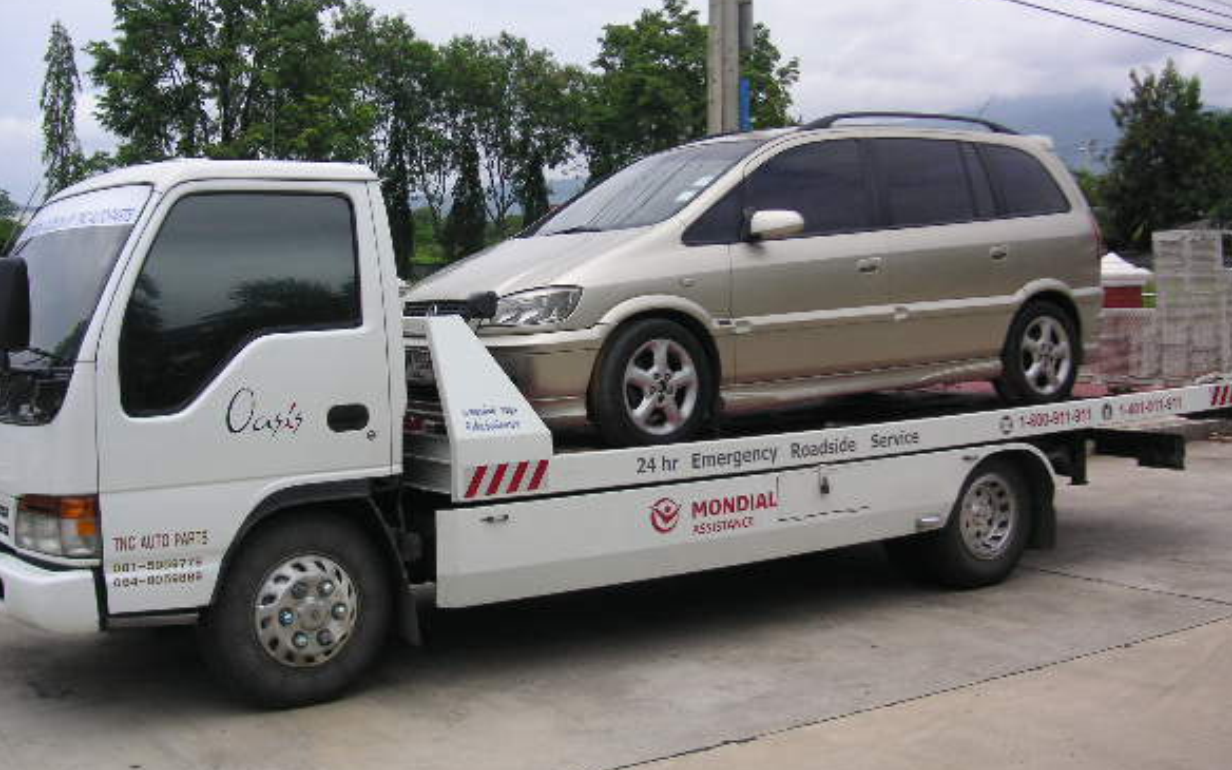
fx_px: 1444
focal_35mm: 43
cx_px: 567
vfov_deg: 29.8
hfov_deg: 46.2
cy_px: 325
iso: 50
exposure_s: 1/180
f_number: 6.7
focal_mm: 6.1
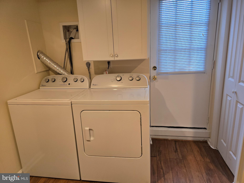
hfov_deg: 73.9
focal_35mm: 23
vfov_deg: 58.9
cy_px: 92
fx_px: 162
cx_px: 122
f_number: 1.7
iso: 250
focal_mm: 6.3
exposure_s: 1/120
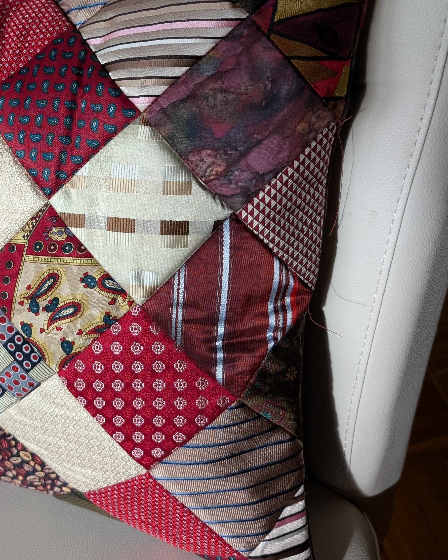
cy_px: 174
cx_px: 90
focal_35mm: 43
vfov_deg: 42.2
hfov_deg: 33.9
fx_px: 713
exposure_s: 1/177
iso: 21
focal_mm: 6.9
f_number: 1.68
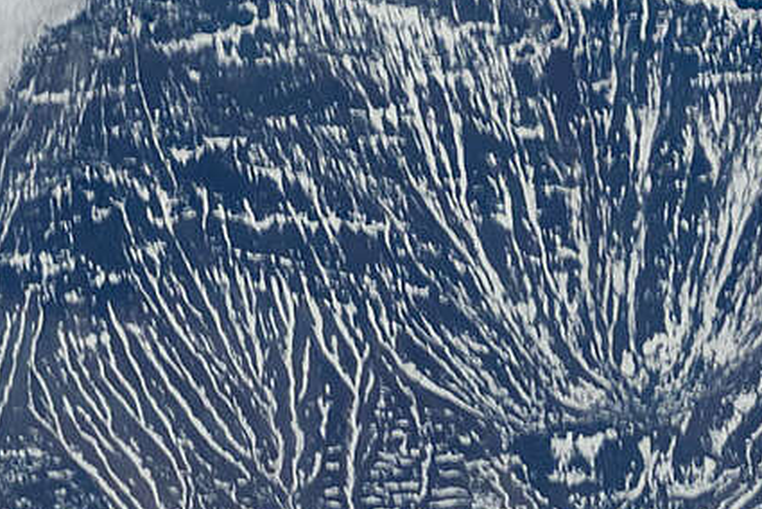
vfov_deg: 0.6
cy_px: 444
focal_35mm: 2407
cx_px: -364
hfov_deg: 0.9
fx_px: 50981
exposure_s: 1/2000
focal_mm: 400
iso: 360
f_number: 10
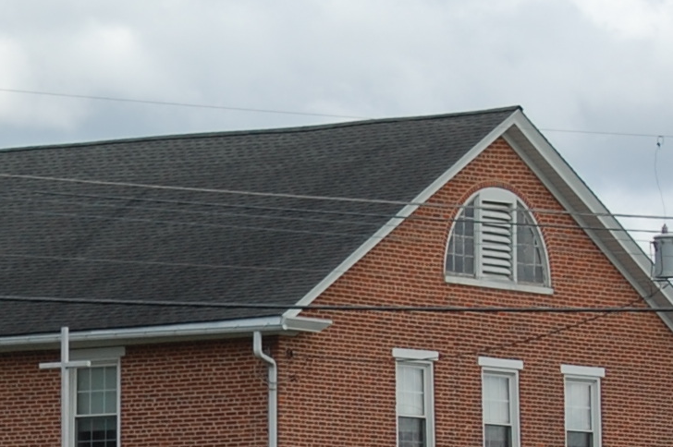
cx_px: -78
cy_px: 375
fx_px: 6370
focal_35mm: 341
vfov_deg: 4.0
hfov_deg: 6.0
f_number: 9
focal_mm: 55
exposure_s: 1/320
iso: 200
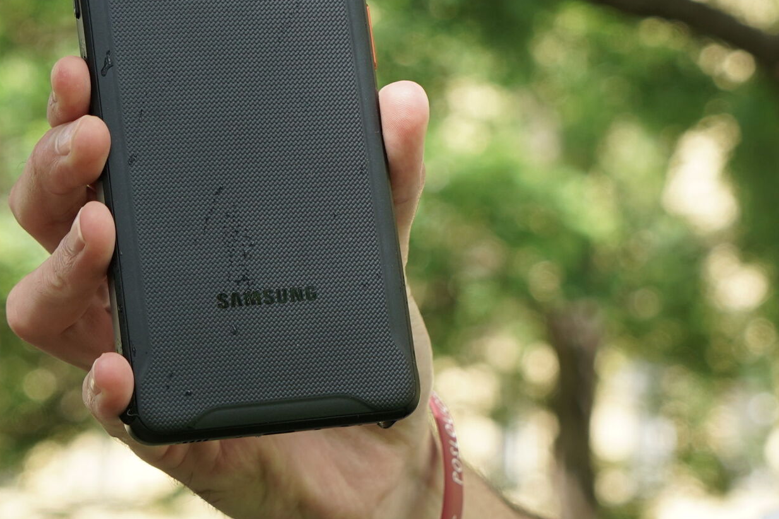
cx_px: 244
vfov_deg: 19.3
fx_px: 1515
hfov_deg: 28.6
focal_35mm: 70
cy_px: 127
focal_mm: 45
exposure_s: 1/160
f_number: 5
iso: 125
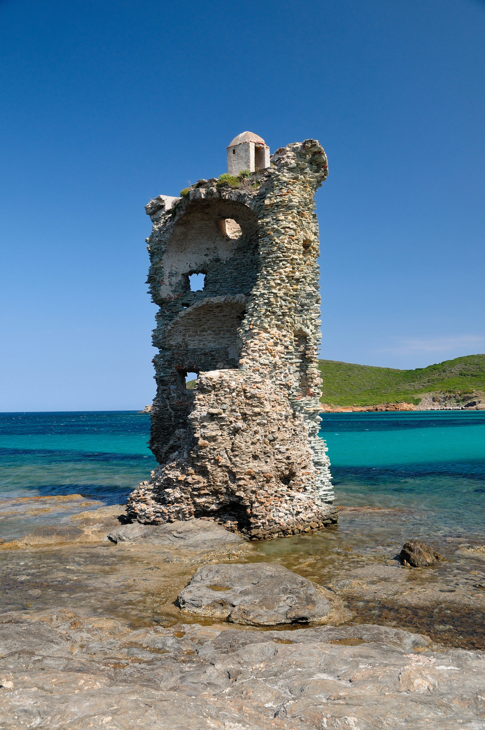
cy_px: 365
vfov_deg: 57.3
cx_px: 242
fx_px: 669
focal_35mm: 33
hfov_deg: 39.9
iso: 400
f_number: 7.1
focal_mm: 22
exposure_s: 1/200
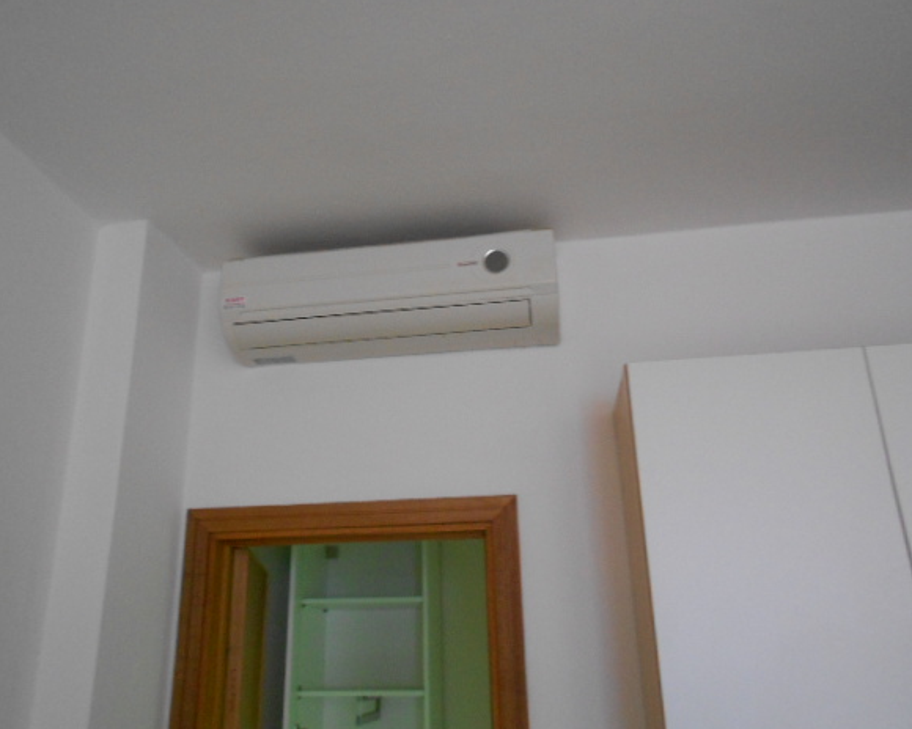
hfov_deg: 62.1
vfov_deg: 51.5
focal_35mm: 28
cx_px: 412
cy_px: 369
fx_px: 756
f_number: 3.2
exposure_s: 1/60
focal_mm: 4.6
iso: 400
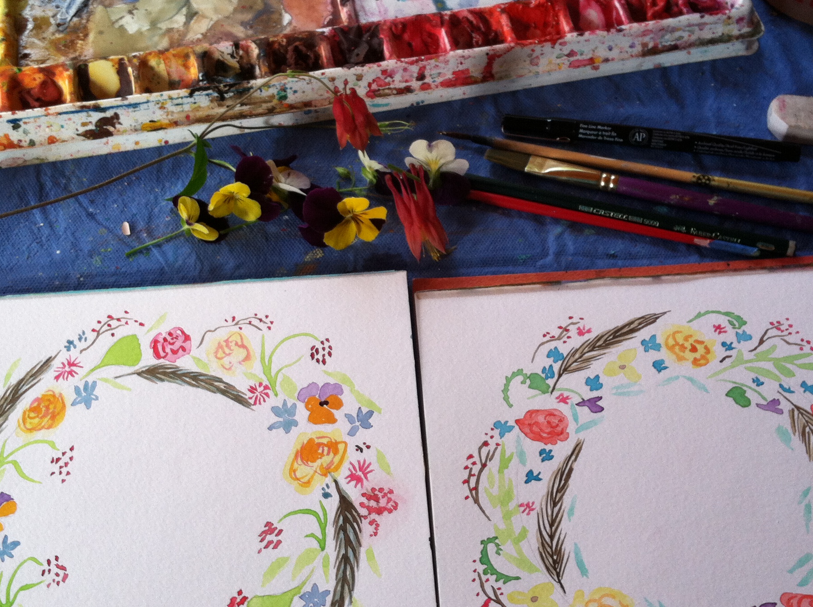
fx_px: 1173
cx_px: 440
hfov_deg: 38.2
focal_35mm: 50
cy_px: 305
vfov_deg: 29.0
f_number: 2.8
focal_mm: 3.85
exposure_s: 1/40
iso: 80
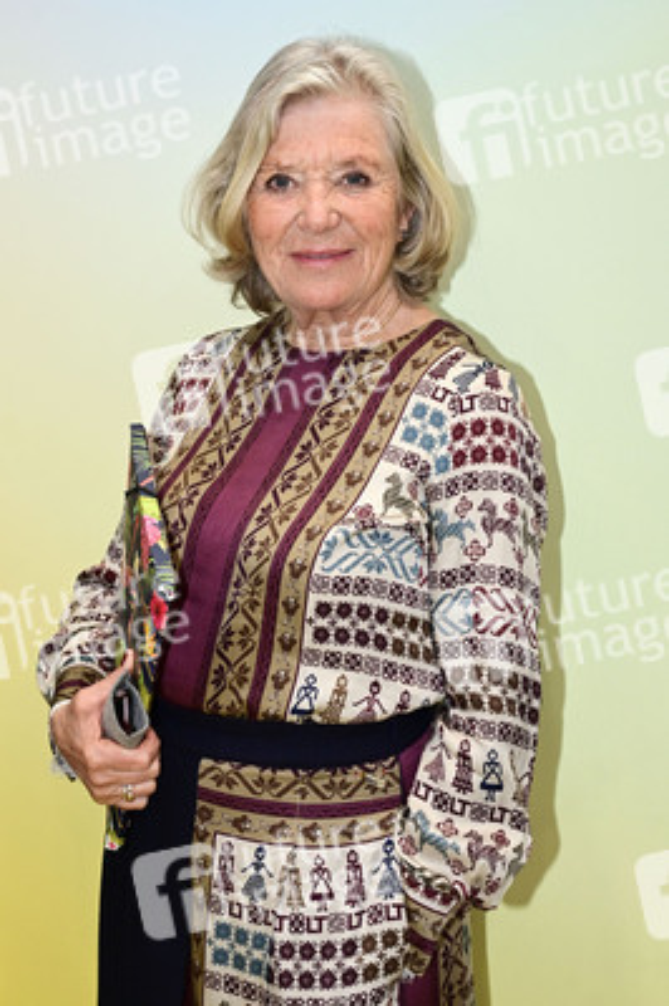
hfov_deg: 33.3
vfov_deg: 48.5
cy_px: 503
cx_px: 334
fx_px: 1117
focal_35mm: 40
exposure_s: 1/160
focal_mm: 40
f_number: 6.3
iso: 1600
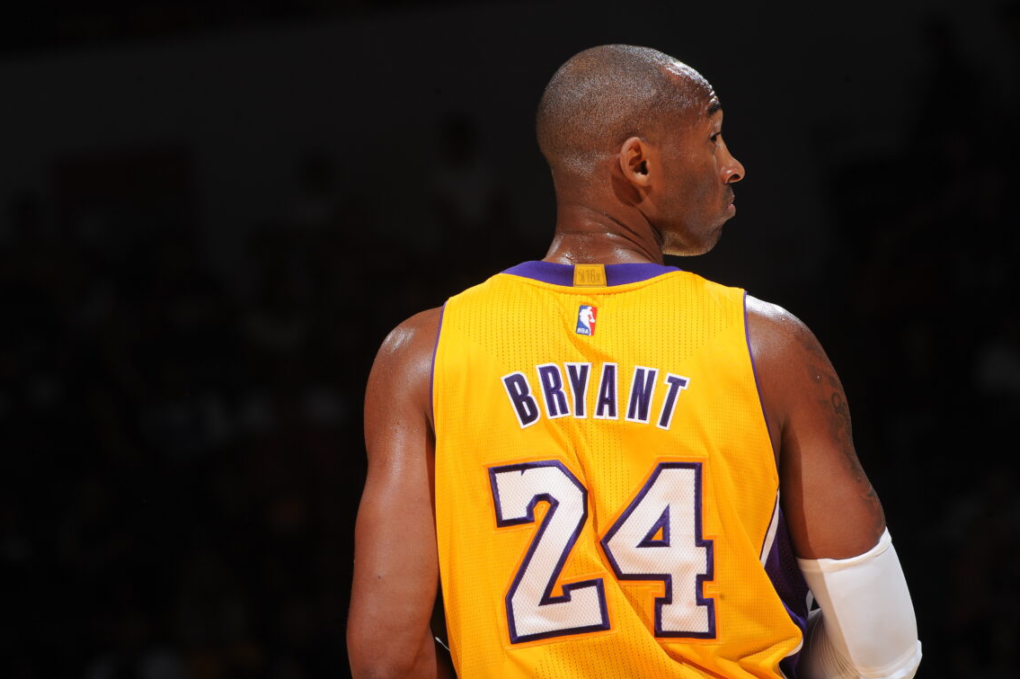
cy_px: 353
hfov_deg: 5.9
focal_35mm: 349
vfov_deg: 3.9
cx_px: 485
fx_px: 9881
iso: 320
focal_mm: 330
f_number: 8
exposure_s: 1/250
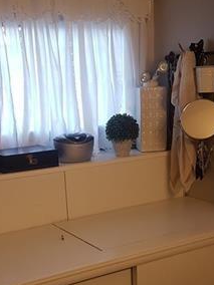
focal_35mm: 55
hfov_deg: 26.6
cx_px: 108
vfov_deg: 34.6
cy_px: 194
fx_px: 453
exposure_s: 1/60
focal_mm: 4.2
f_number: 1.7
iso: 64
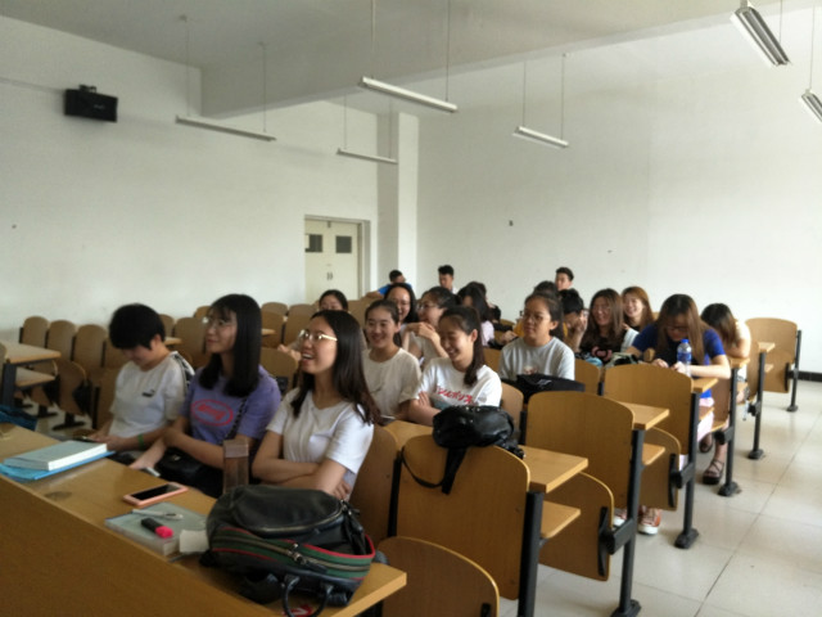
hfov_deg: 76.4
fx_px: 522
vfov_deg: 61.1
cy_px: 308
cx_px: 411
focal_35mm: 22
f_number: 2
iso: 194
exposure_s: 1/33.3
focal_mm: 3.79
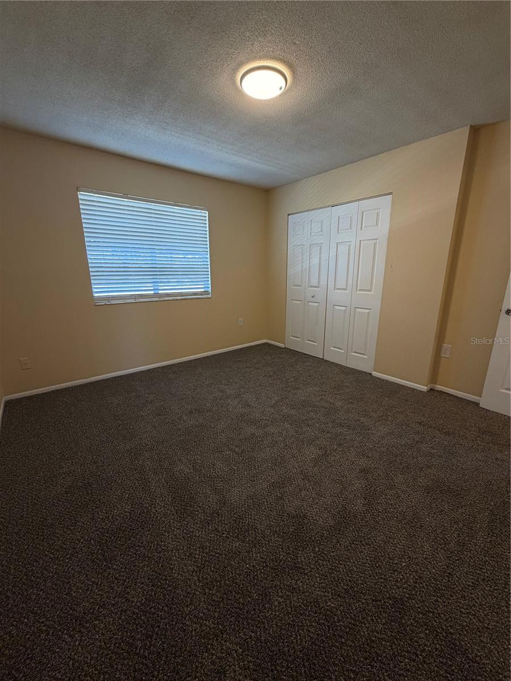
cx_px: 256
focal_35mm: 14
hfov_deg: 85.7
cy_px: 340
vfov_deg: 102.1
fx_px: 276
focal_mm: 2.22
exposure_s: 1/120
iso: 160
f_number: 2.2
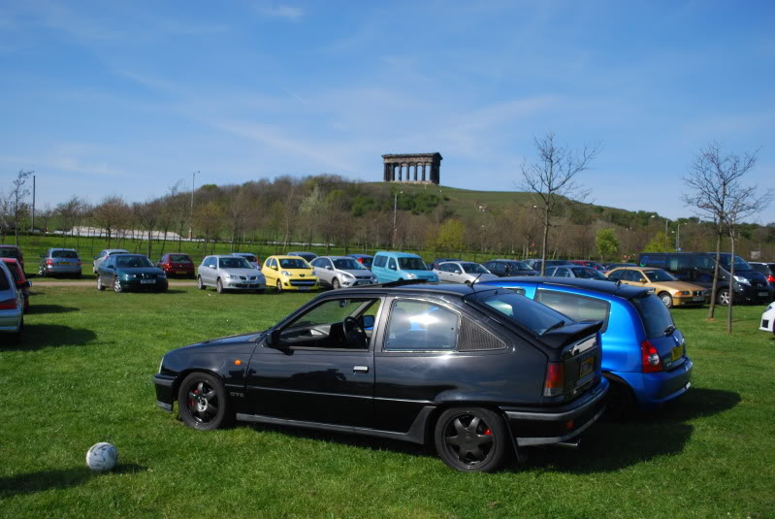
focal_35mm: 36
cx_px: 388
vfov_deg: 37.0
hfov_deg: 53.1
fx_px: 776
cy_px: 260
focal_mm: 24
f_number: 4.5
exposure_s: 1/3200
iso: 400
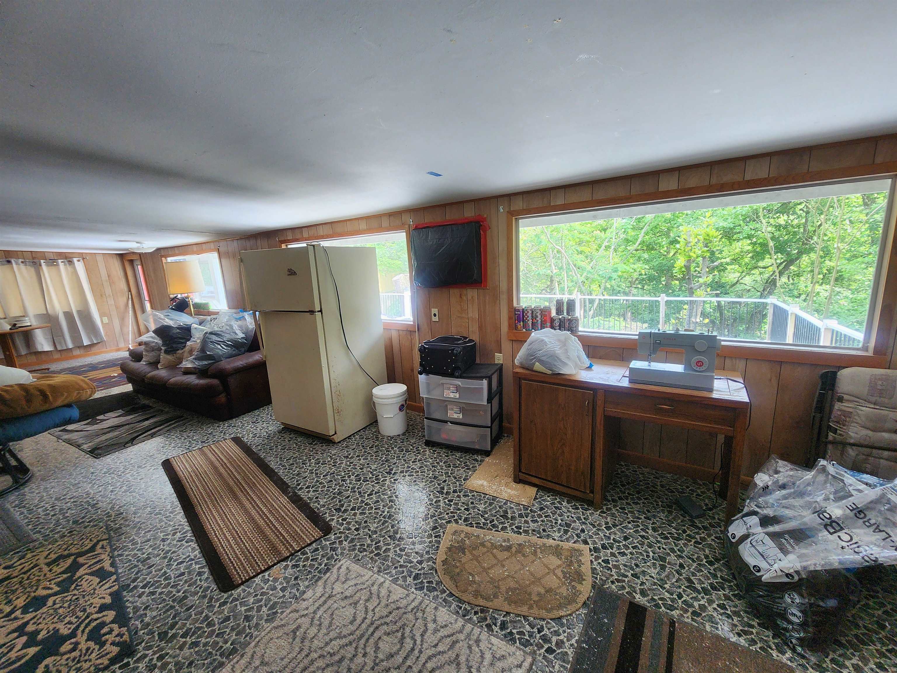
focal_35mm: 13
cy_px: 336
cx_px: 448
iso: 160
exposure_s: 1/60
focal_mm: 2.2
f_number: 2.2
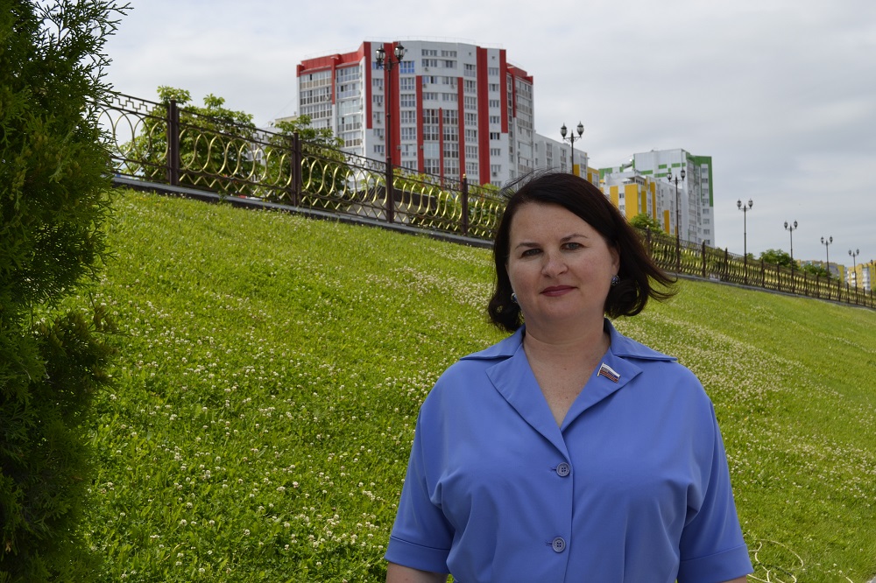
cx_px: 438
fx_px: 1058
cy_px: 292
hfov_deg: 45.0
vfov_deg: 30.8
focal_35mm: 44
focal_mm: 29
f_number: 8
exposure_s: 1/250
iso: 100
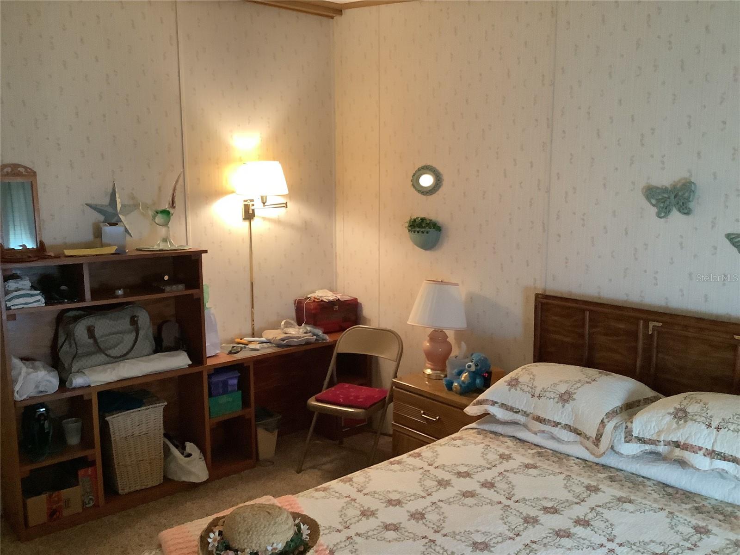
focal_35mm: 31
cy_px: 278
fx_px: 663
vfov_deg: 45.4
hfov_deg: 58.4
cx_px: 370
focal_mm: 3.3
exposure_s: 1/40
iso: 320
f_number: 2.4
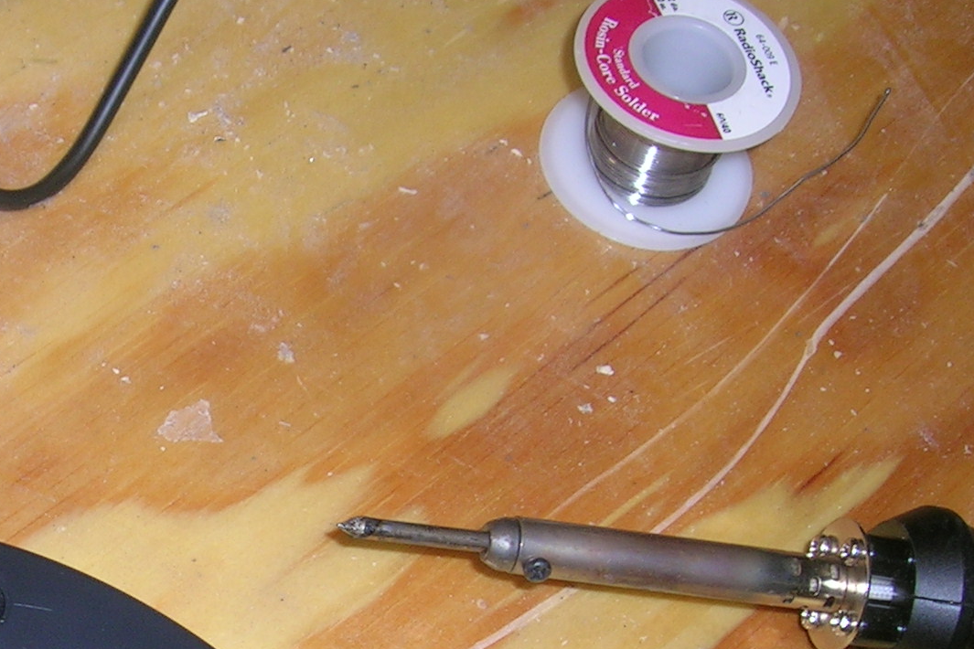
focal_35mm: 70
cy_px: 587
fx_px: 1894
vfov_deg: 19.1
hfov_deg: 27.7
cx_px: 74
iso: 50
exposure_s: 1/60.1
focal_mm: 5.4
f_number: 4.8
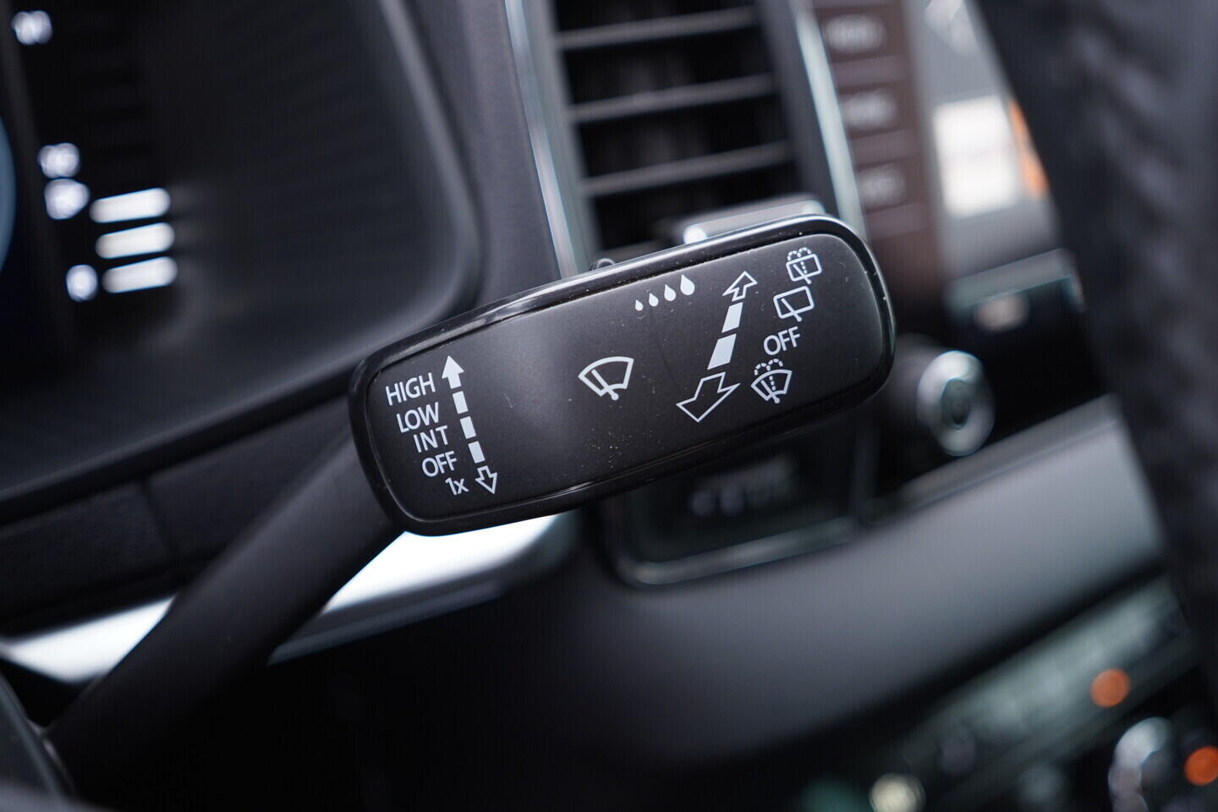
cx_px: 609
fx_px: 1218
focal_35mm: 36
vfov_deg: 36.9
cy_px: 406
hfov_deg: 53.1
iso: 320
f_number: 2.8
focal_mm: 24
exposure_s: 1/40
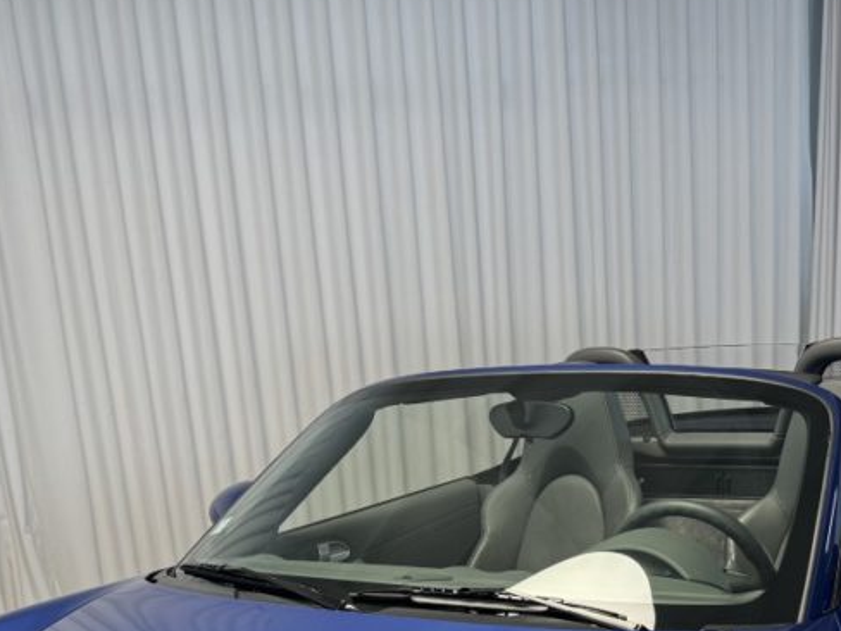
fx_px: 1433
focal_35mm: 59
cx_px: 434
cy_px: 750
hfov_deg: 32.7
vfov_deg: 22.9
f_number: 1.78
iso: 80
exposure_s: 1/100
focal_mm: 6.76
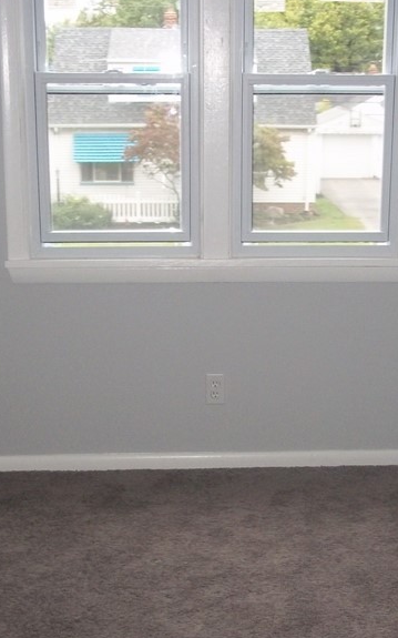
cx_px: 223
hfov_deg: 19.1
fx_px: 1181
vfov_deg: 30.0
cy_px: 412
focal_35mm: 68
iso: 160
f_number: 3.1
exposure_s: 1/30
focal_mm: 6.5
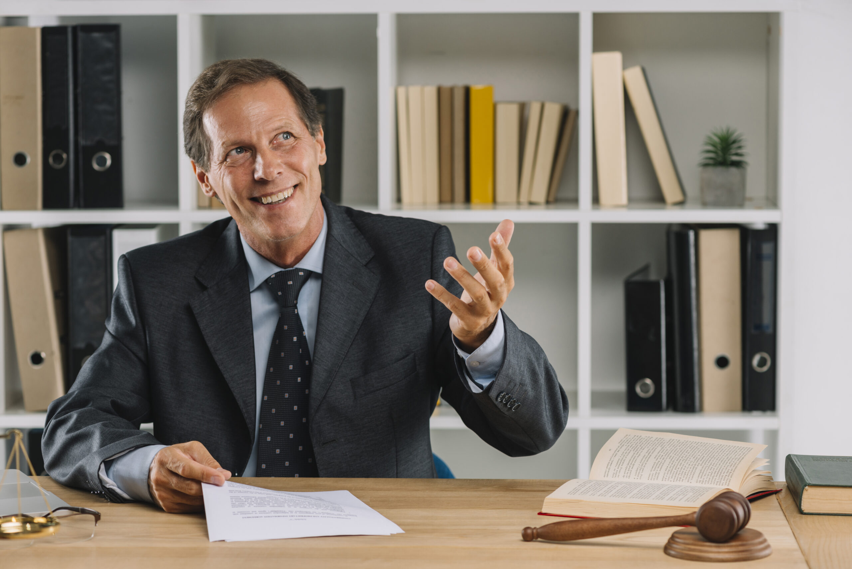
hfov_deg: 19.4
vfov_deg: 13.1
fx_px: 2486
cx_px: 426
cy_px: 284
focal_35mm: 105
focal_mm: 105
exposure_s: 1/160
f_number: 5
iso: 200
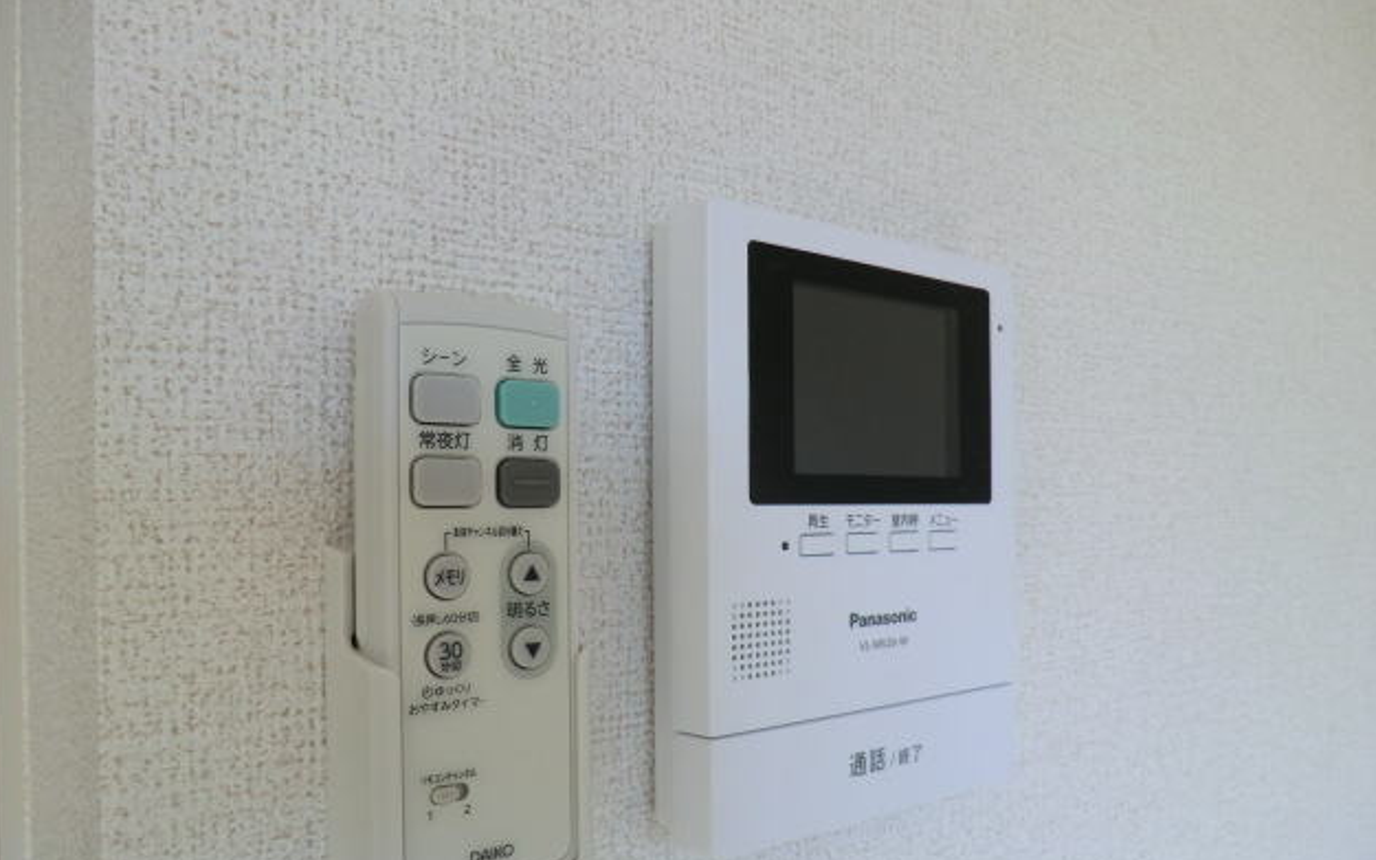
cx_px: 690
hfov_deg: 70.4
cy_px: 504
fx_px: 975
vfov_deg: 47.4
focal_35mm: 26
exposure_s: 1/80
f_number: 3.2
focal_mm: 4.3
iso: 80
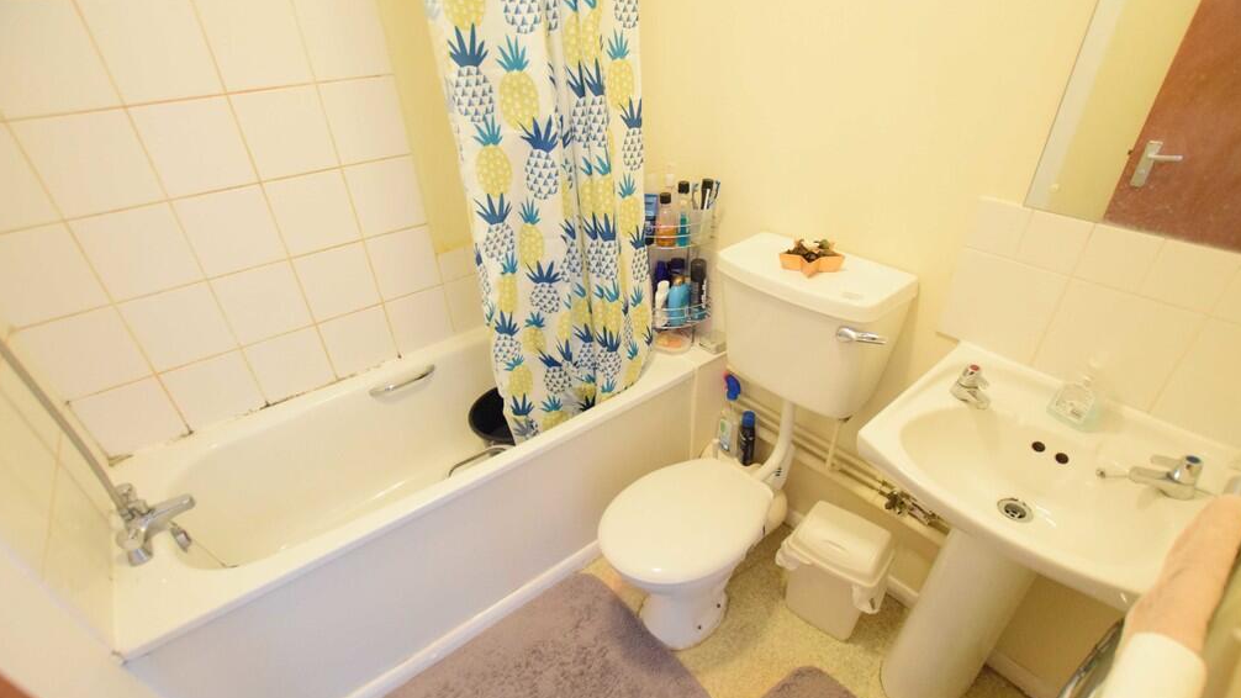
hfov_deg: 99.4
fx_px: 527
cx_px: 622
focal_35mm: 16
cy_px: 398
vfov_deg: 66.8
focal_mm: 10
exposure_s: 1/60
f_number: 3.5
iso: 4500
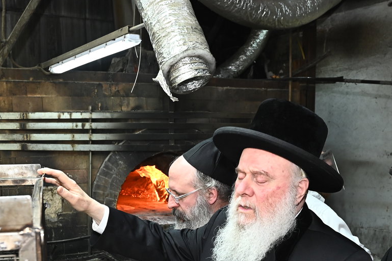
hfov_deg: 38.7
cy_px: 234
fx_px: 555
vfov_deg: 25.6
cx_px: 153
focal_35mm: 51
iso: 1600
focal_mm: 28
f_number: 5.6
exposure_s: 1/200
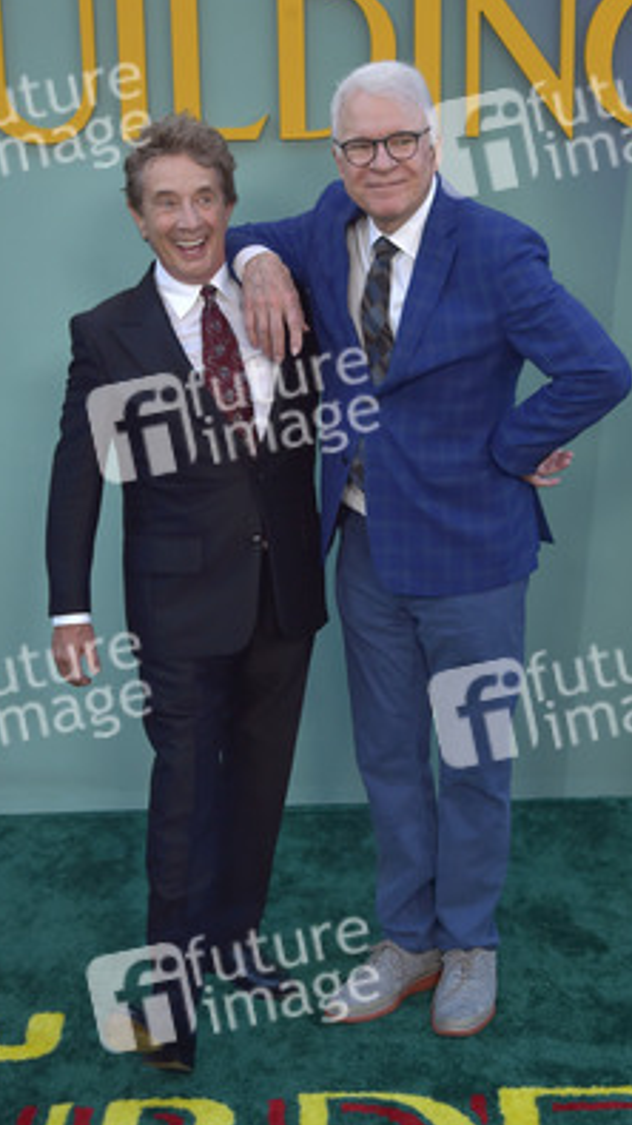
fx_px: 1520
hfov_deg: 23.5
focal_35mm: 51
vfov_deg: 40.6
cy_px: 558
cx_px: 317
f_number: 6.3
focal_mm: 48
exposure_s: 1/250
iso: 400
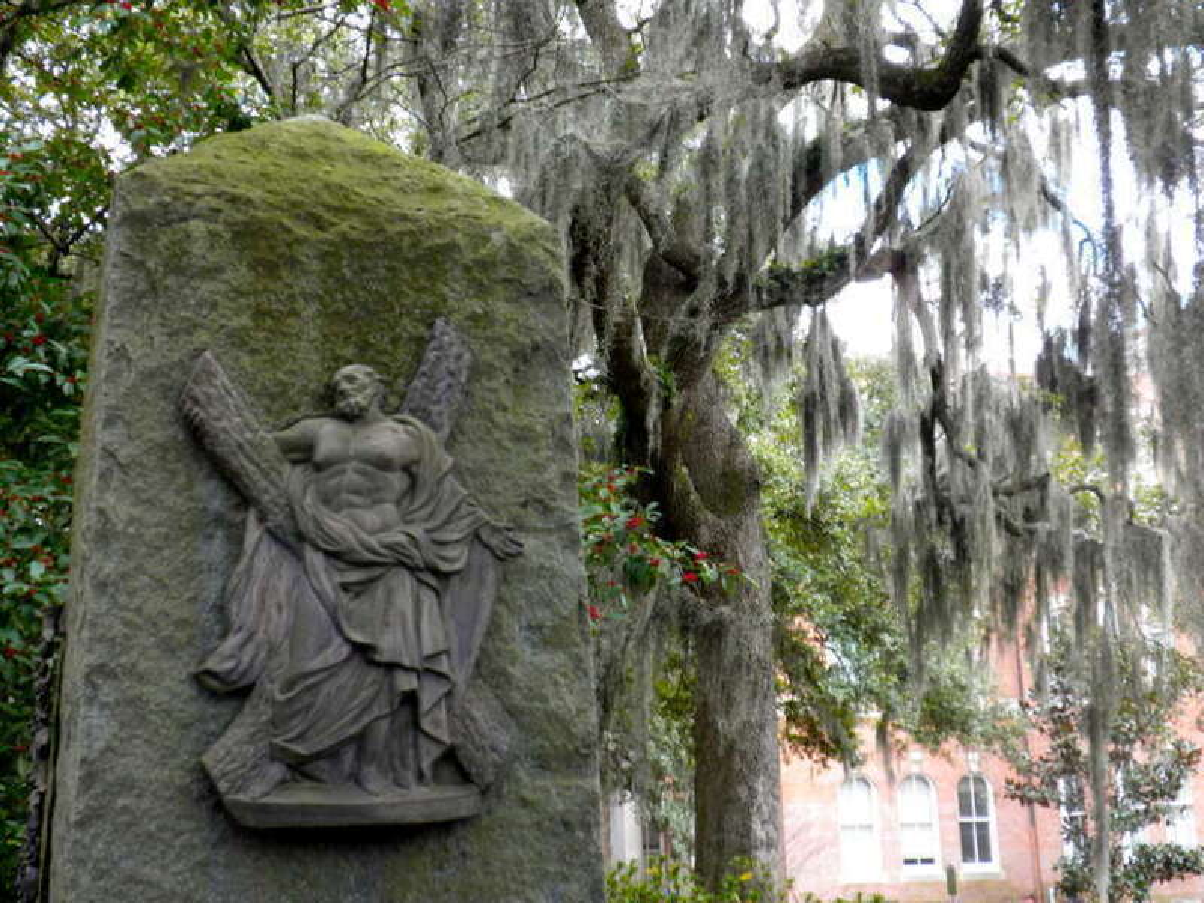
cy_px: 452
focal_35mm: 52
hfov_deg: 36.8
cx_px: 602
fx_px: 1809
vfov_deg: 28.0
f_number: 4.3
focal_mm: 9.1
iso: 64
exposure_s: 1/26
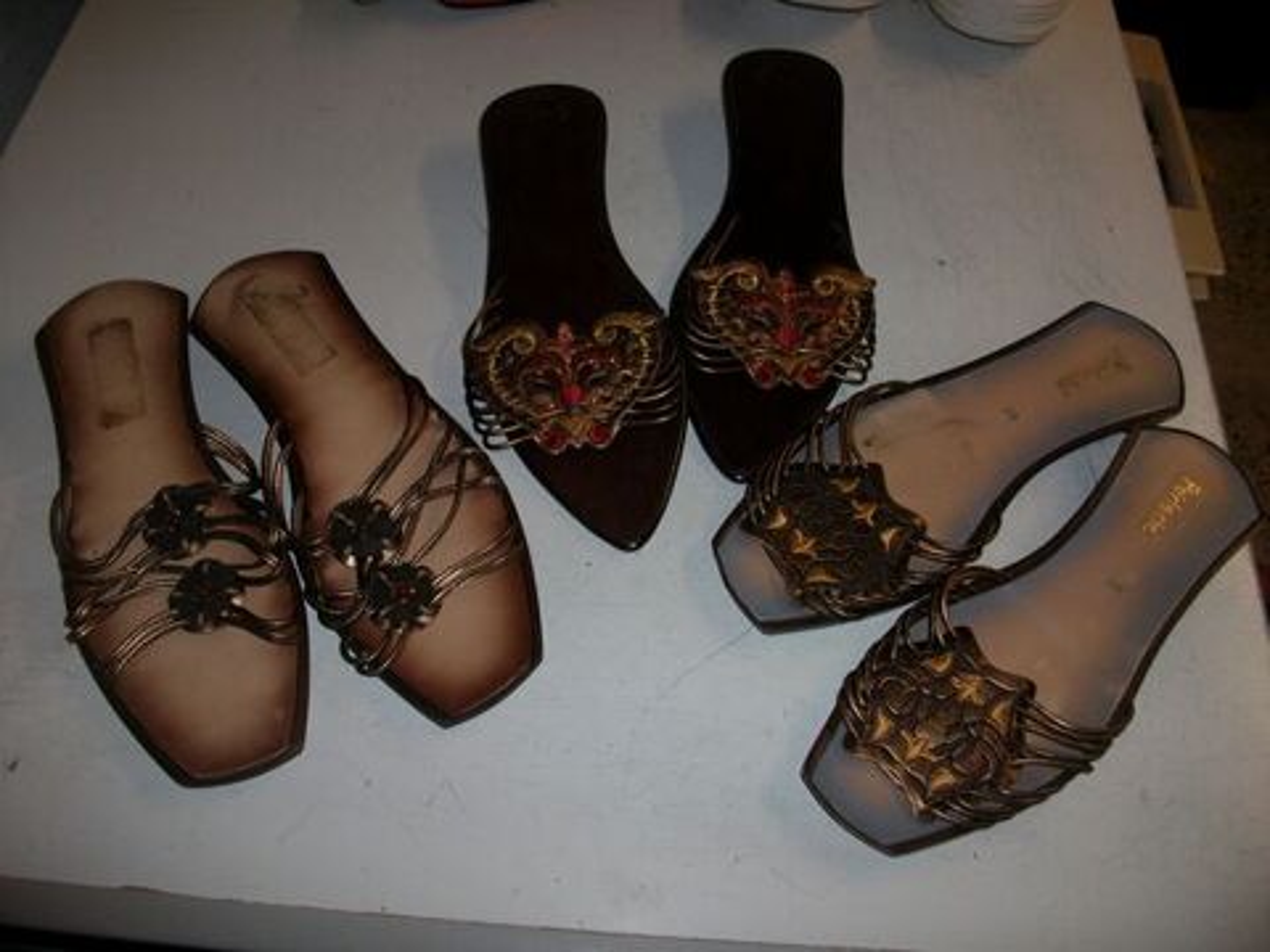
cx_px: 635
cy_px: 476
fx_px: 1174
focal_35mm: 32
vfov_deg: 44.2
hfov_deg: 56.8
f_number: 2.9
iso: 80
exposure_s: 1/40
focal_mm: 5.7
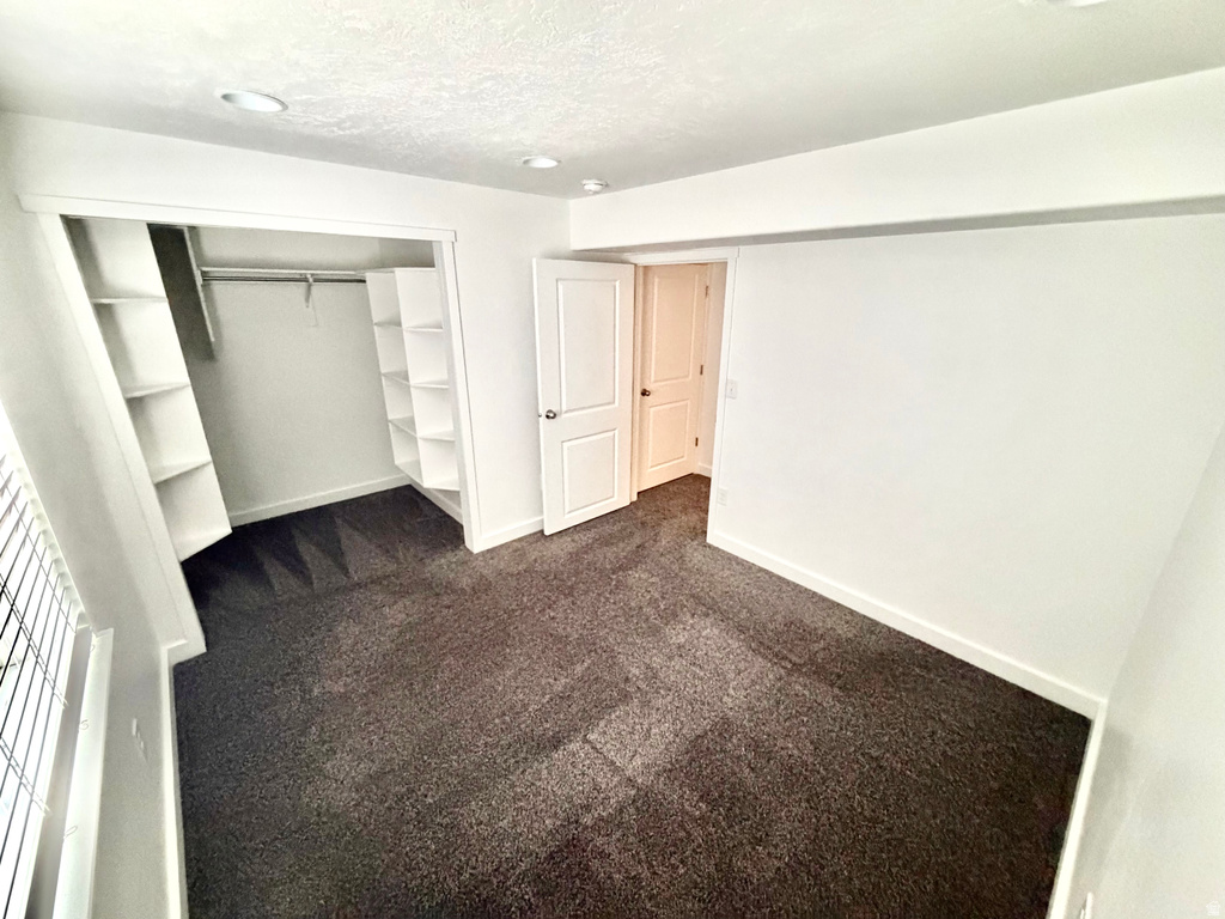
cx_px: 612
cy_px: 460
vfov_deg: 85.7
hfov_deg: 102.1
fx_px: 495
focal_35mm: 14
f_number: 2.2
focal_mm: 2.22
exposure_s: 1/60
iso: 1250
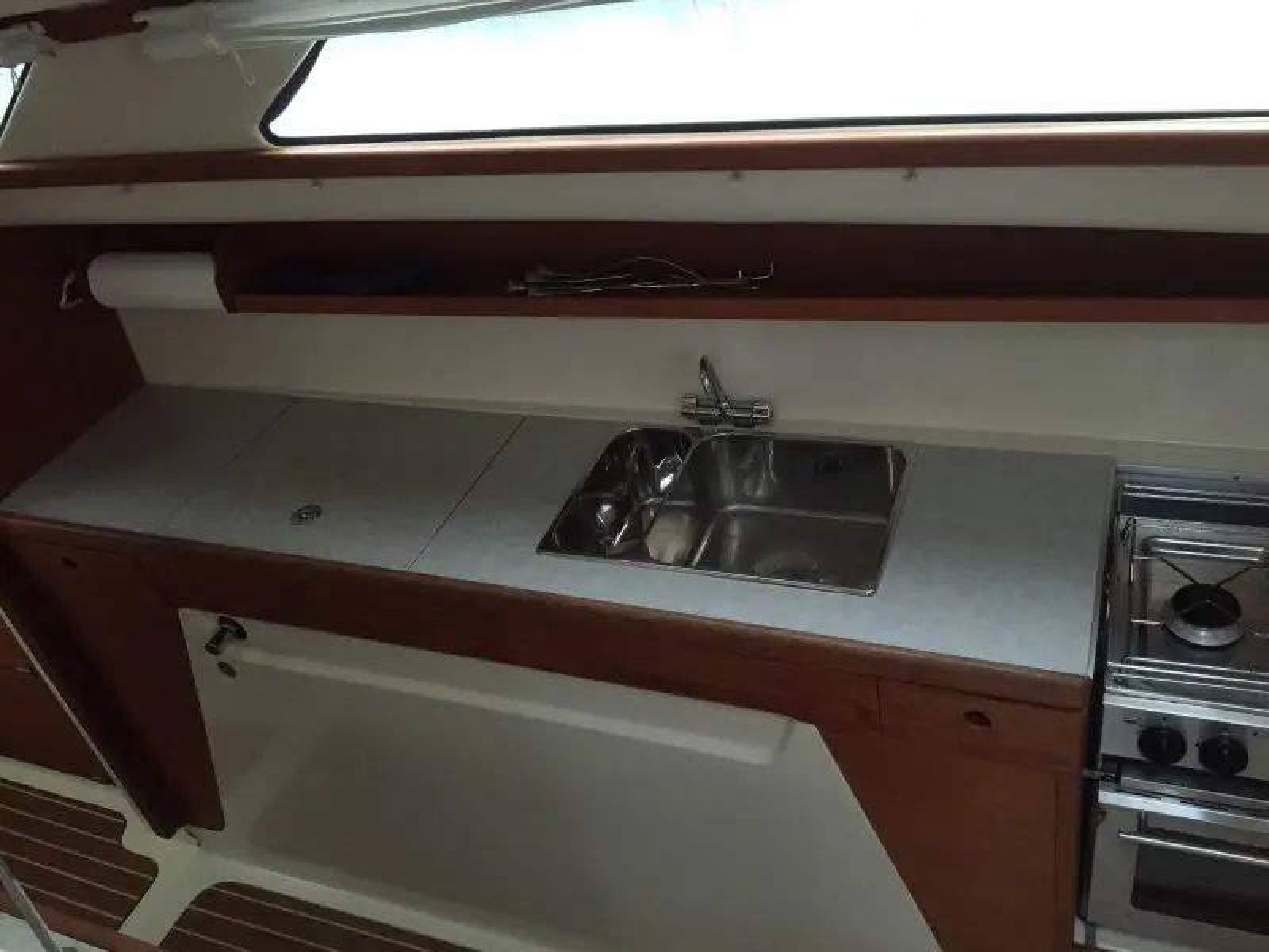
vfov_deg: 48.2
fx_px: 1063
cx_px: 634
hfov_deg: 61.7
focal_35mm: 29
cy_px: 476
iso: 250
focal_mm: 4.15
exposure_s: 1/30
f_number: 2.2
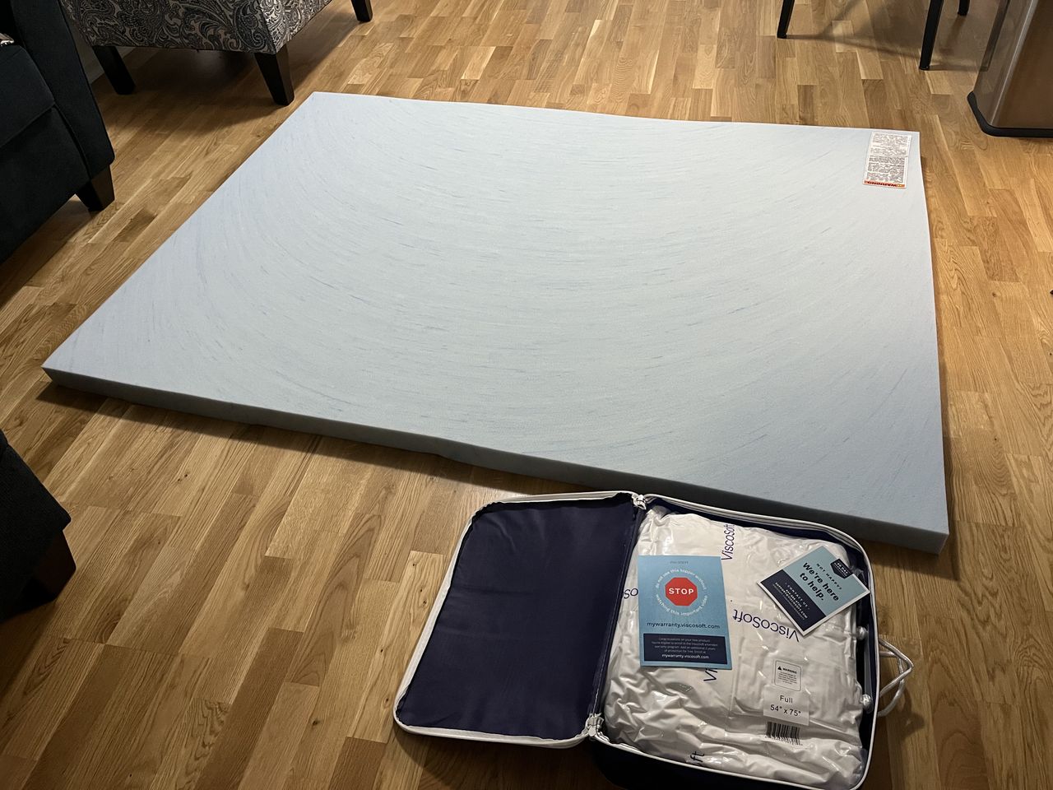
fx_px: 791
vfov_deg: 53.1
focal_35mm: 26
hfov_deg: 67.3
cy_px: 395
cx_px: 526
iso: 400
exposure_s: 1/60
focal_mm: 5.1
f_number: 1.6
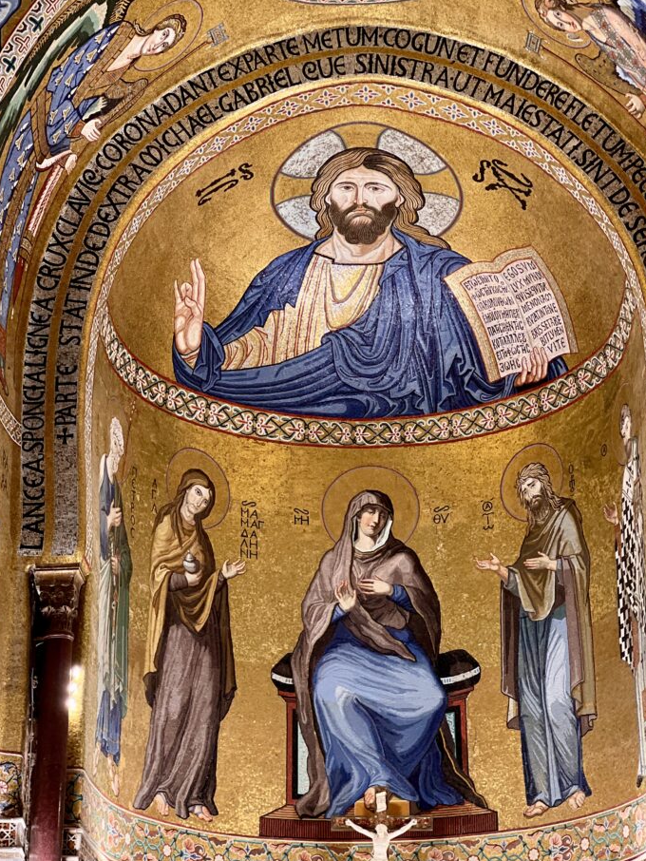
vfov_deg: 22.5
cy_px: 439
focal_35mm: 87
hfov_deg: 17.0
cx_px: 340
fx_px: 2164
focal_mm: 9
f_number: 2.8
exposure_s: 1/33
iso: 125
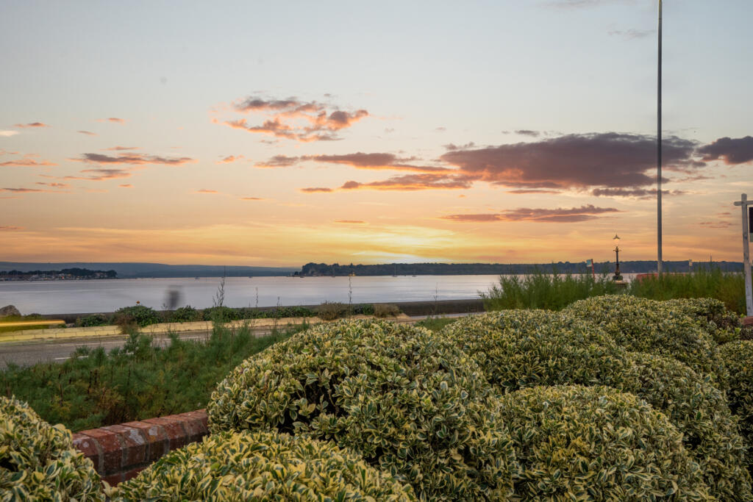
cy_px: 251
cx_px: 376
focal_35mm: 35
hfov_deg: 54.4
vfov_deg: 37.9
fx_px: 732
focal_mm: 35
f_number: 13
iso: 800
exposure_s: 1/2
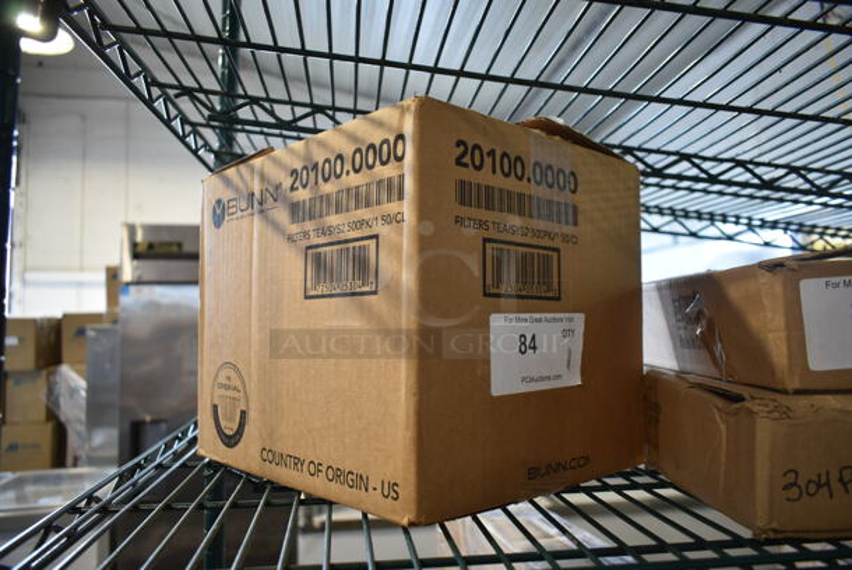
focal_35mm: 27
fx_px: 640
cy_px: 285
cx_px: 426
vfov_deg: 48.0
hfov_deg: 67.3
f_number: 3.5
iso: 400
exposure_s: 1/30
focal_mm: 18
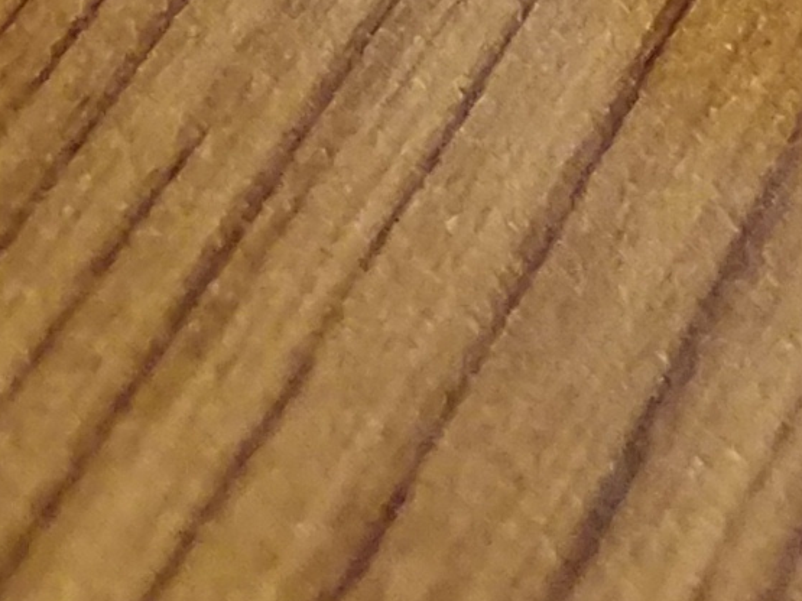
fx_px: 4378
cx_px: 2681
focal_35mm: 189
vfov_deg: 6.9
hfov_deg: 8.3
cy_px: -1381
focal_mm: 4.2
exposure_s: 1/24
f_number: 1.7
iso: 160
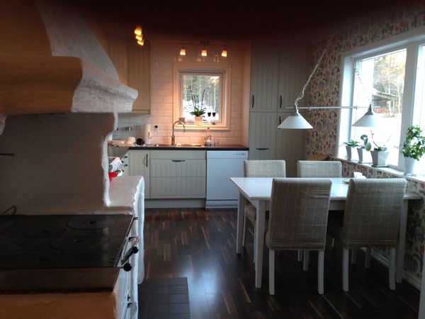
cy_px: 160
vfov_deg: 40.7
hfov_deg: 52.6
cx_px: 212
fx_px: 430
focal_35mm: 35
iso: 200
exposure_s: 1/20
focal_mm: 4.28
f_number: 2.4
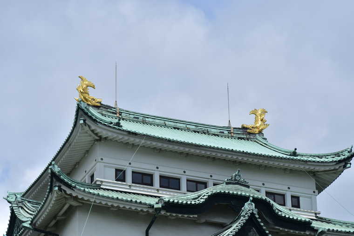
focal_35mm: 135
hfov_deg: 15.2
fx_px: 1328
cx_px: 177
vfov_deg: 10.2
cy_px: 118
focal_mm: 90
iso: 100
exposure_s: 1/4000
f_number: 3.5
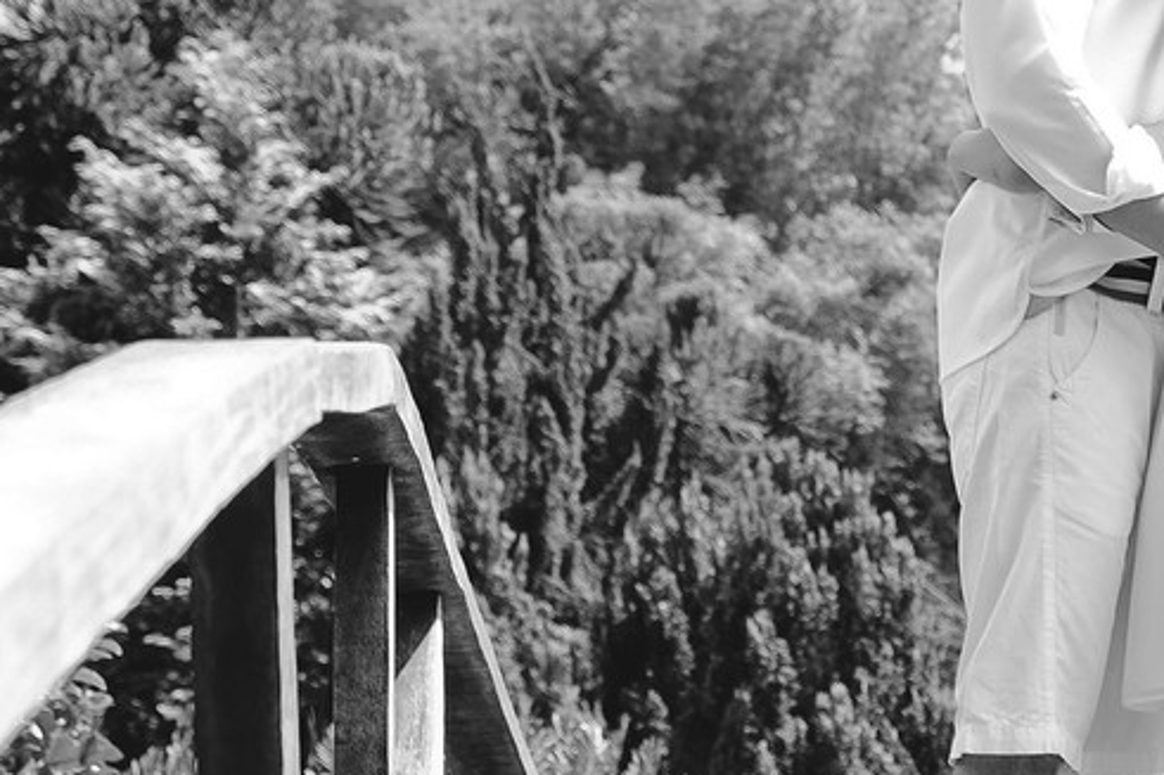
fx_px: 6238
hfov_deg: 10.6
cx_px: 1072
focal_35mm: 193
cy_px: 239
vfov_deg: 7.1
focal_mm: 52.7
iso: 320
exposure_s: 1/500
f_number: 5
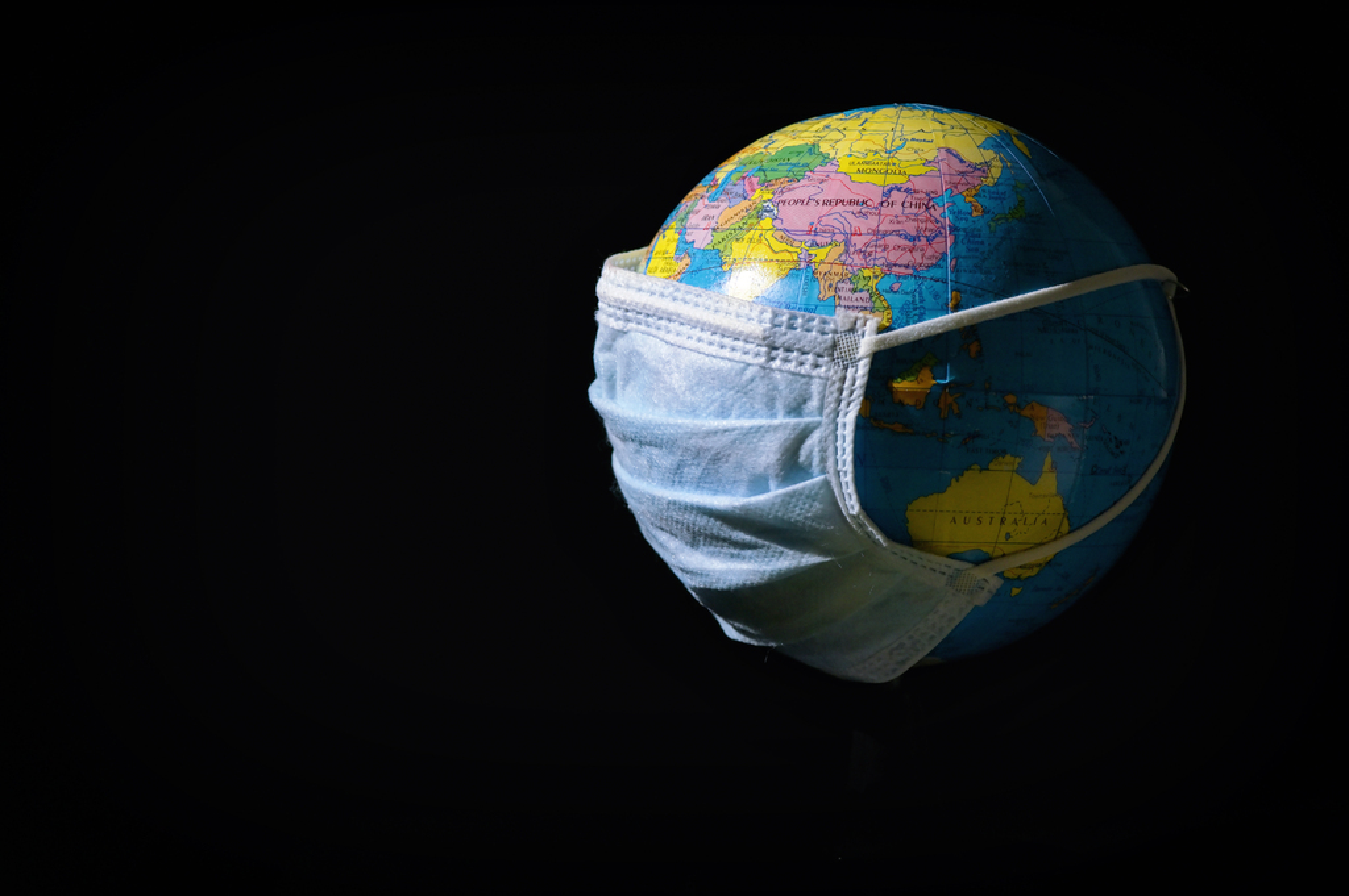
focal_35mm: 105
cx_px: 674
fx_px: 3931
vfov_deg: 13.0
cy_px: 448
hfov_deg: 19.5
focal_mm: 105
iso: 400
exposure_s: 1/320
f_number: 8
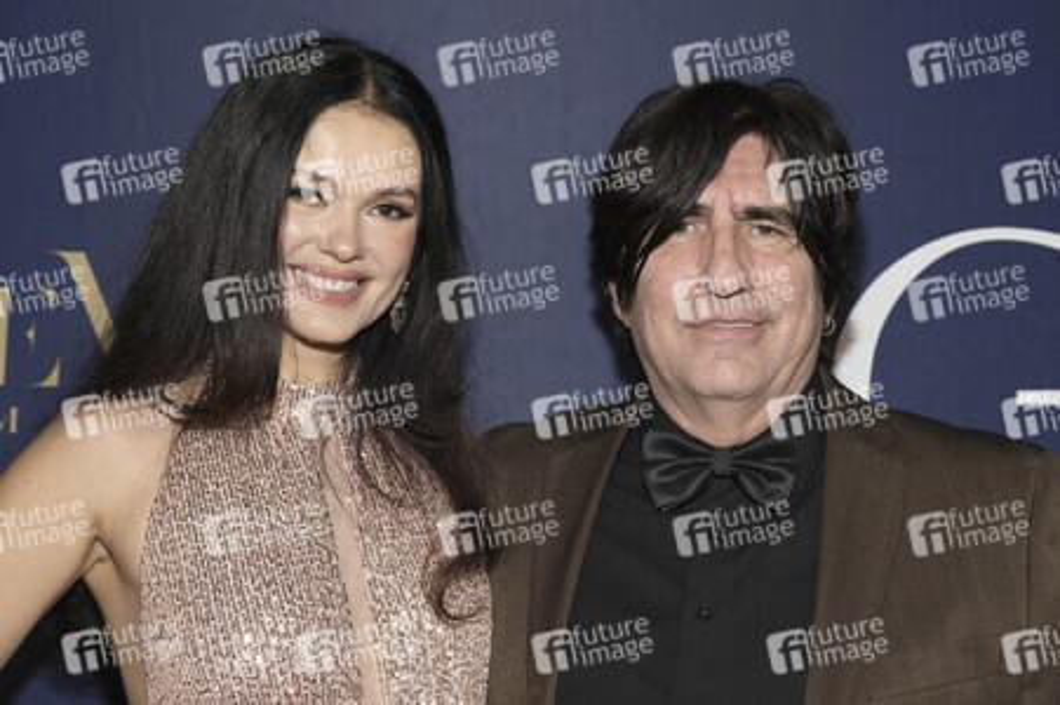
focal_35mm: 57
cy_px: 352
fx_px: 1677
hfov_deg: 35.1
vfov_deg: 23.7
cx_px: 530
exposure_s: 1/200
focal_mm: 57
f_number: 5
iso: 800
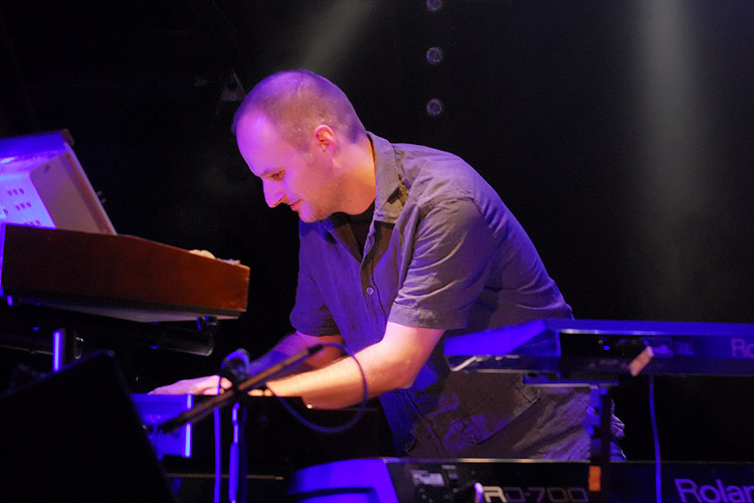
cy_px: 252
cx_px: 377
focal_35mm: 174
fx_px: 3644
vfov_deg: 7.9
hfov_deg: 11.8
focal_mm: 116
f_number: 3.2
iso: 800
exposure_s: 1/50
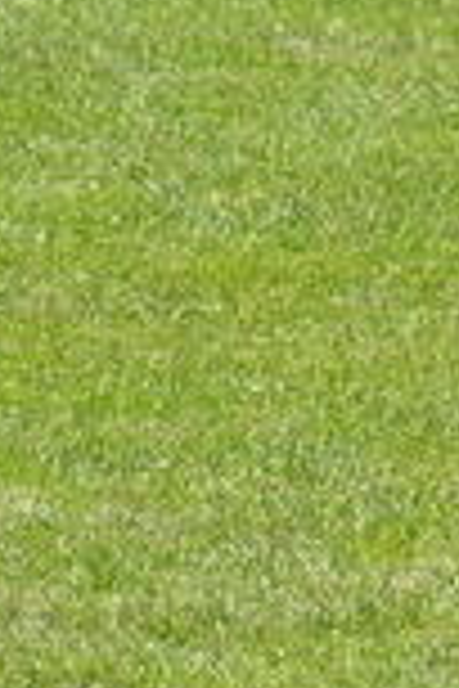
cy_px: -645
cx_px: 580
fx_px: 14209
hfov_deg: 1.8
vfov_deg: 2.8
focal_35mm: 743
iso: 100
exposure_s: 1/400
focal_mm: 95
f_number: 7.1
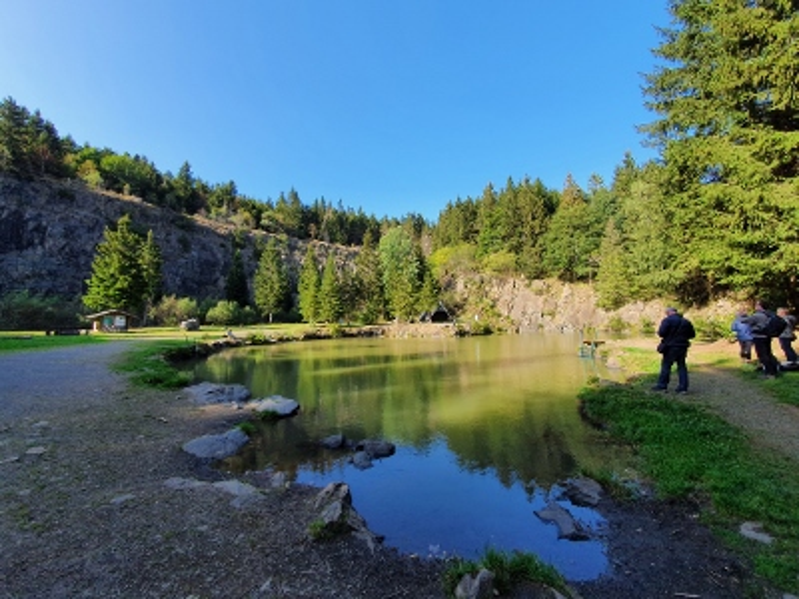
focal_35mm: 13
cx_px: 400
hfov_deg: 106.2
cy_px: 300
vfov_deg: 89.9
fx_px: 300
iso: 50
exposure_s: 1/400
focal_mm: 1.8
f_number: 2.2
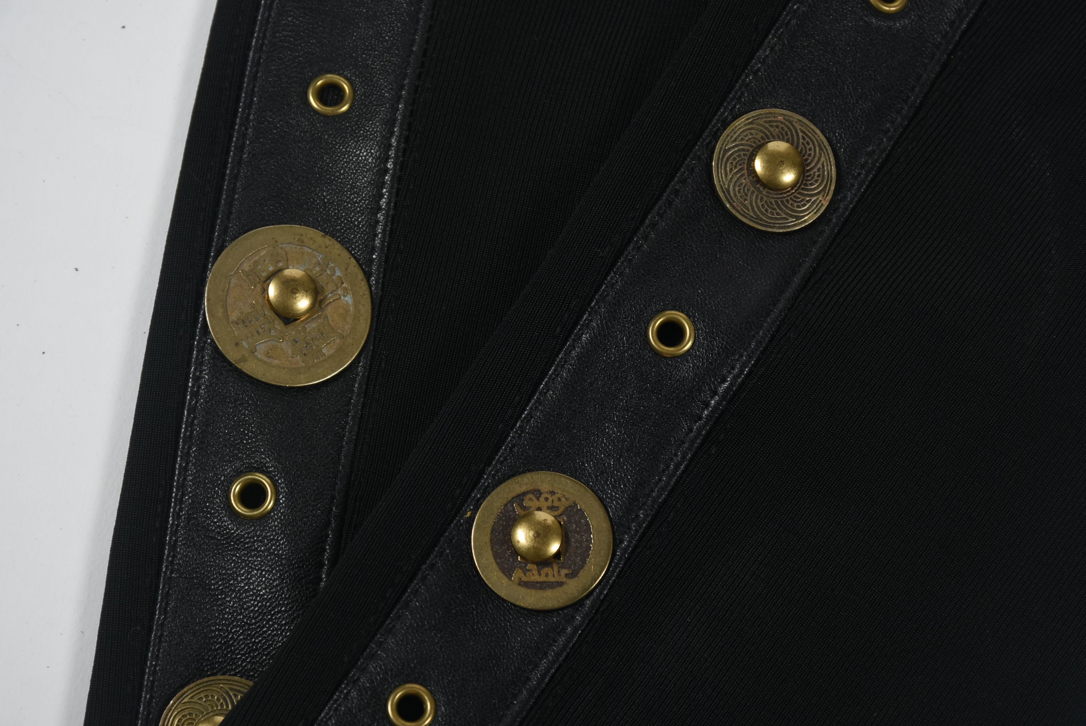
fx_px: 3849
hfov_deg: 16.1
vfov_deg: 10.8
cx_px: 543
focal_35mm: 128
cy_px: 363
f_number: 10
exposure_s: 1/125
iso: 200
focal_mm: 85
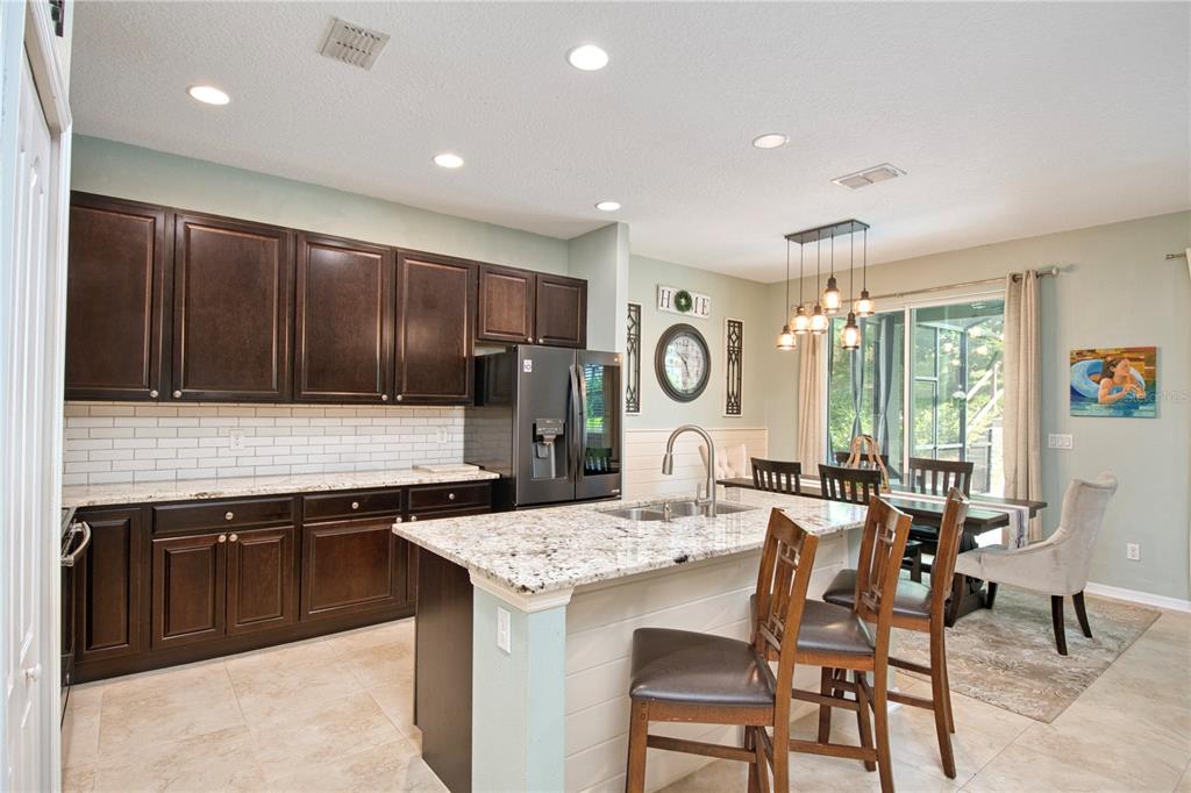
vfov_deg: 67.3
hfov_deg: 90.0
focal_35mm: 18
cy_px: 396
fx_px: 595
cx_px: 596
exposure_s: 1/6
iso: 400
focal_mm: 12
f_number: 8
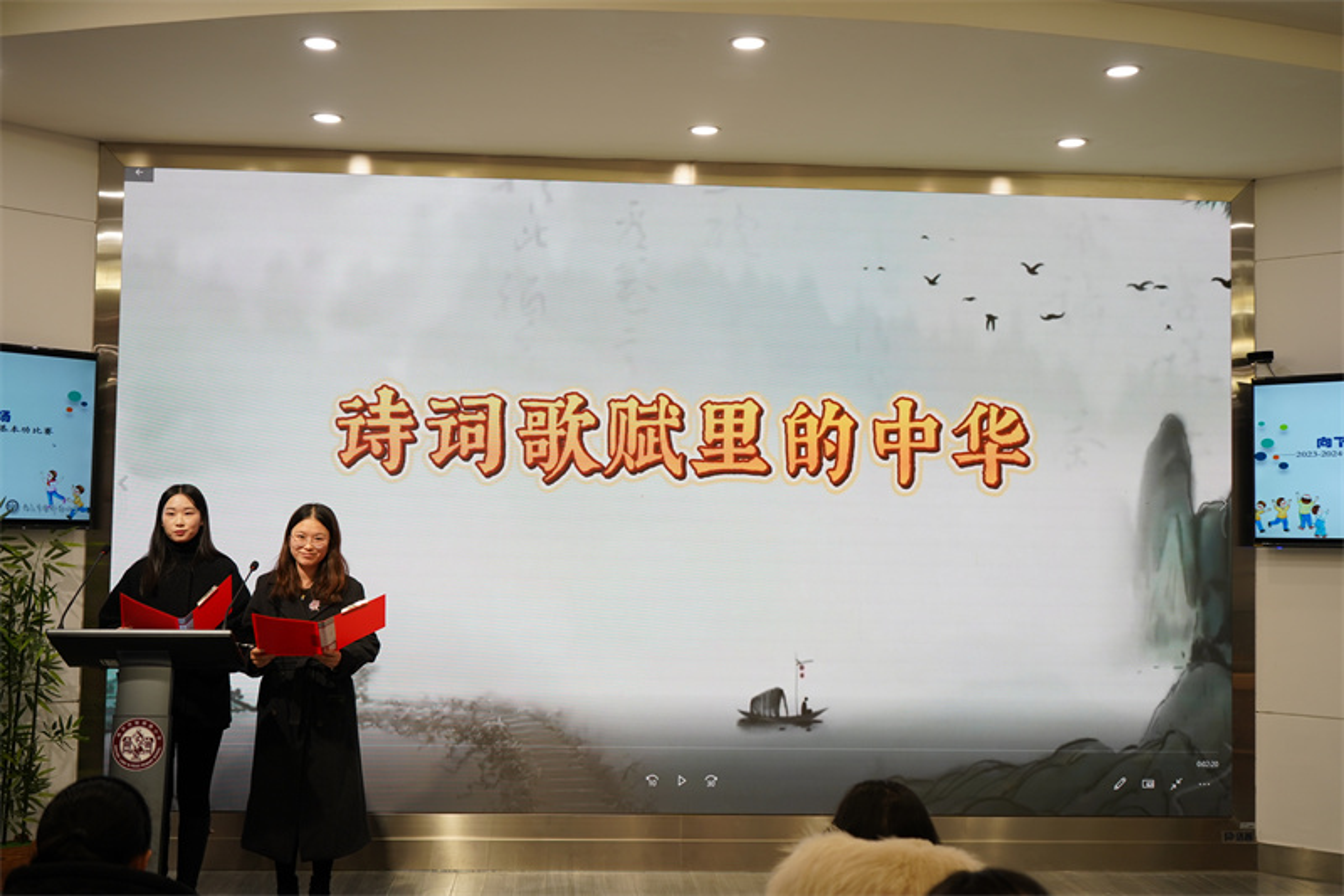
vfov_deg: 31.9
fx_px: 1568
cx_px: 672
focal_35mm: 42
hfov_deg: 46.4
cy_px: 448
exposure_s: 1/50
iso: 200
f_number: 4.5
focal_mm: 42
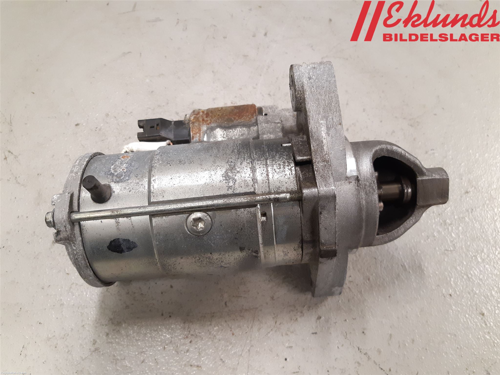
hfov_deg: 67.3
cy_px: 188
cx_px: 250
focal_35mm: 26
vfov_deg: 53.1
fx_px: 376
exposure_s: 1/50
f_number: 1.7
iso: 200
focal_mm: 3.93
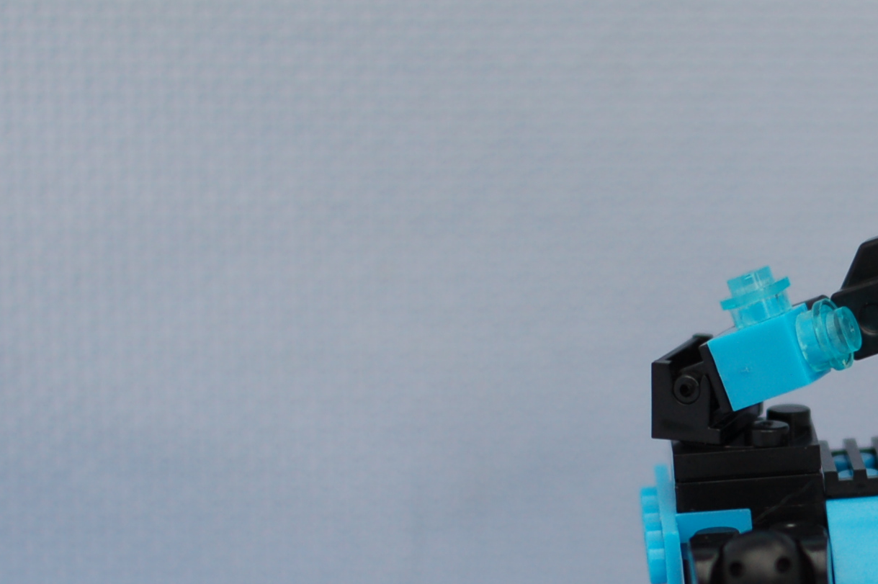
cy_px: 407
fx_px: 4509
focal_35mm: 185
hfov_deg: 11.0
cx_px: 946
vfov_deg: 7.4
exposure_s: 1/640
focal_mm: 50
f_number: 2.8
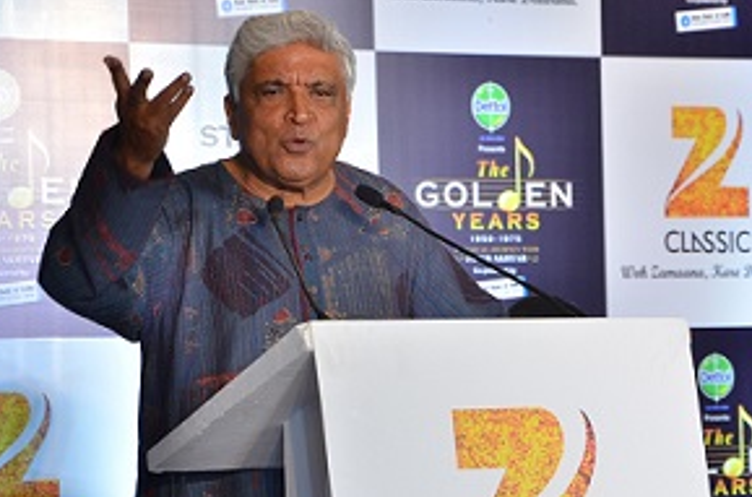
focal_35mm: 210
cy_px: 358
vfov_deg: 6.5
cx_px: 496
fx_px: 4371
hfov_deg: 9.8
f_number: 7.1
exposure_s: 1/50
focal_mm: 85
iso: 800
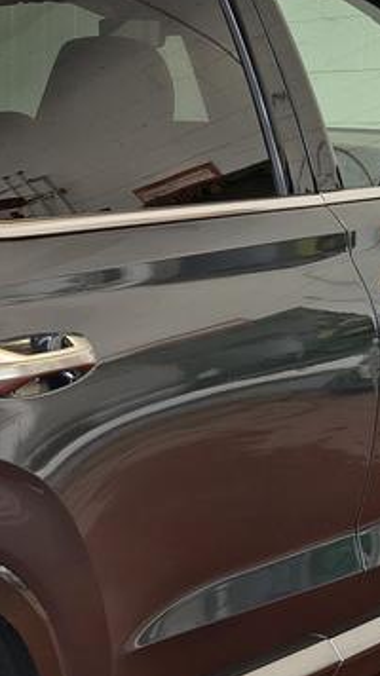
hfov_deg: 11.9
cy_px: 492
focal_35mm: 94
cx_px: -306
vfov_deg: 22.5
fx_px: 1685
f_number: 1.8
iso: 125
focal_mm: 5.56
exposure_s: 1/120
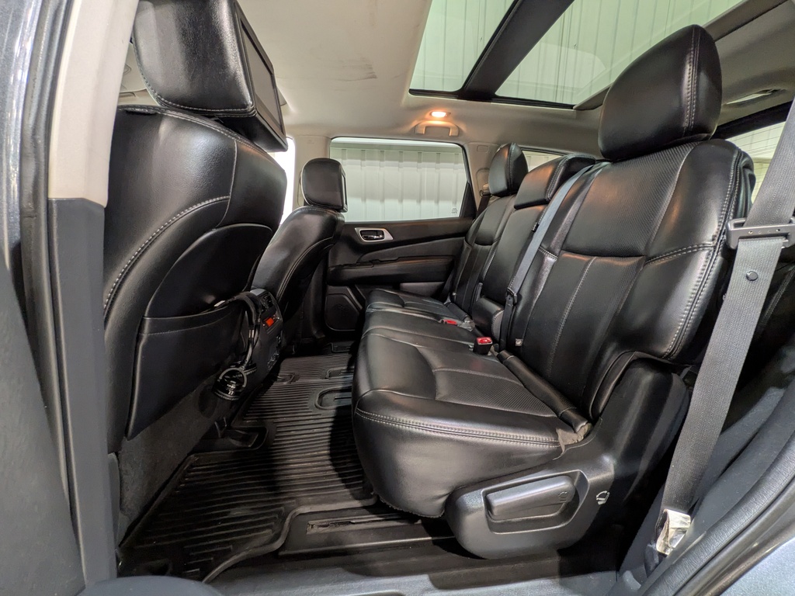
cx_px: 398
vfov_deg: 85.7
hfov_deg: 102.1
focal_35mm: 14
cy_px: 298
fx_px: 322
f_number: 2.2
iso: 145
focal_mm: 1.83
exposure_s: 1/25
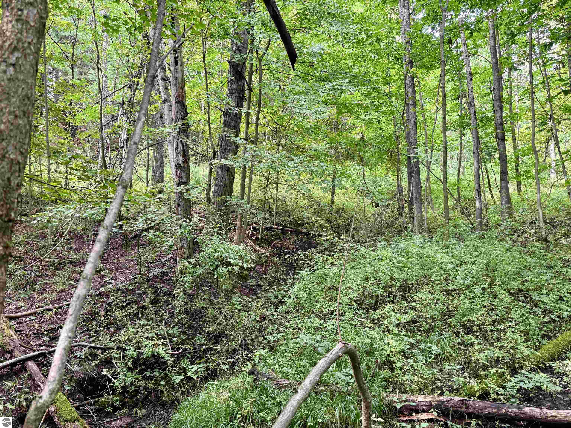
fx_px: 396
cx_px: 286
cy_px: 214
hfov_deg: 71.6
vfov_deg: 56.8
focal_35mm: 24
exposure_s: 1/121
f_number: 1.78
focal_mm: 6.76
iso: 160
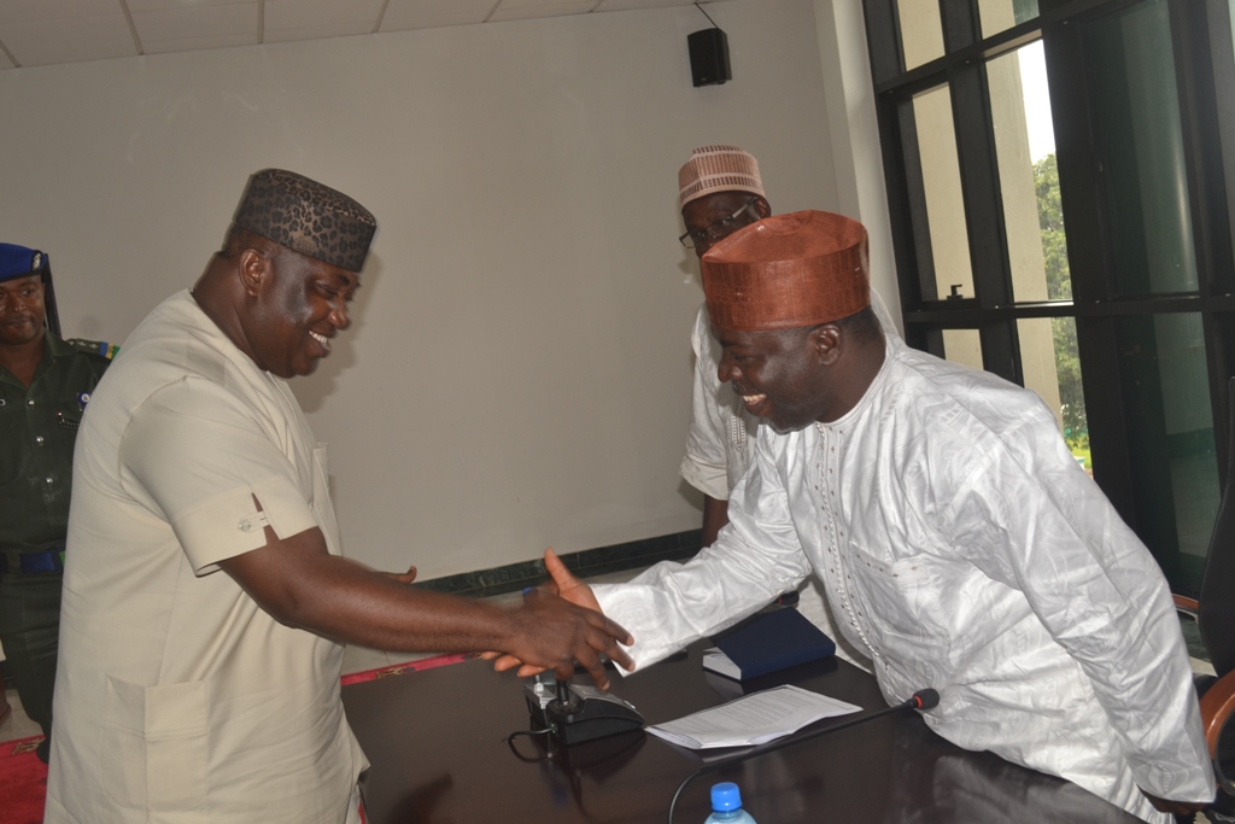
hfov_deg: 49.5
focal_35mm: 39
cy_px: 412
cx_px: 618
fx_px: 1338
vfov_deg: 34.2
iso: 200
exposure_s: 1/50
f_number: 5.6
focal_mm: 26
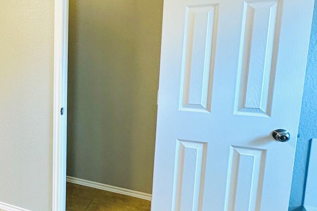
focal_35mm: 37
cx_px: -49
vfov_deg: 35.9
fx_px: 326
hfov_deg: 39.8
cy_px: 94
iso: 200
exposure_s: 1/120
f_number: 2.2
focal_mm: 2.22
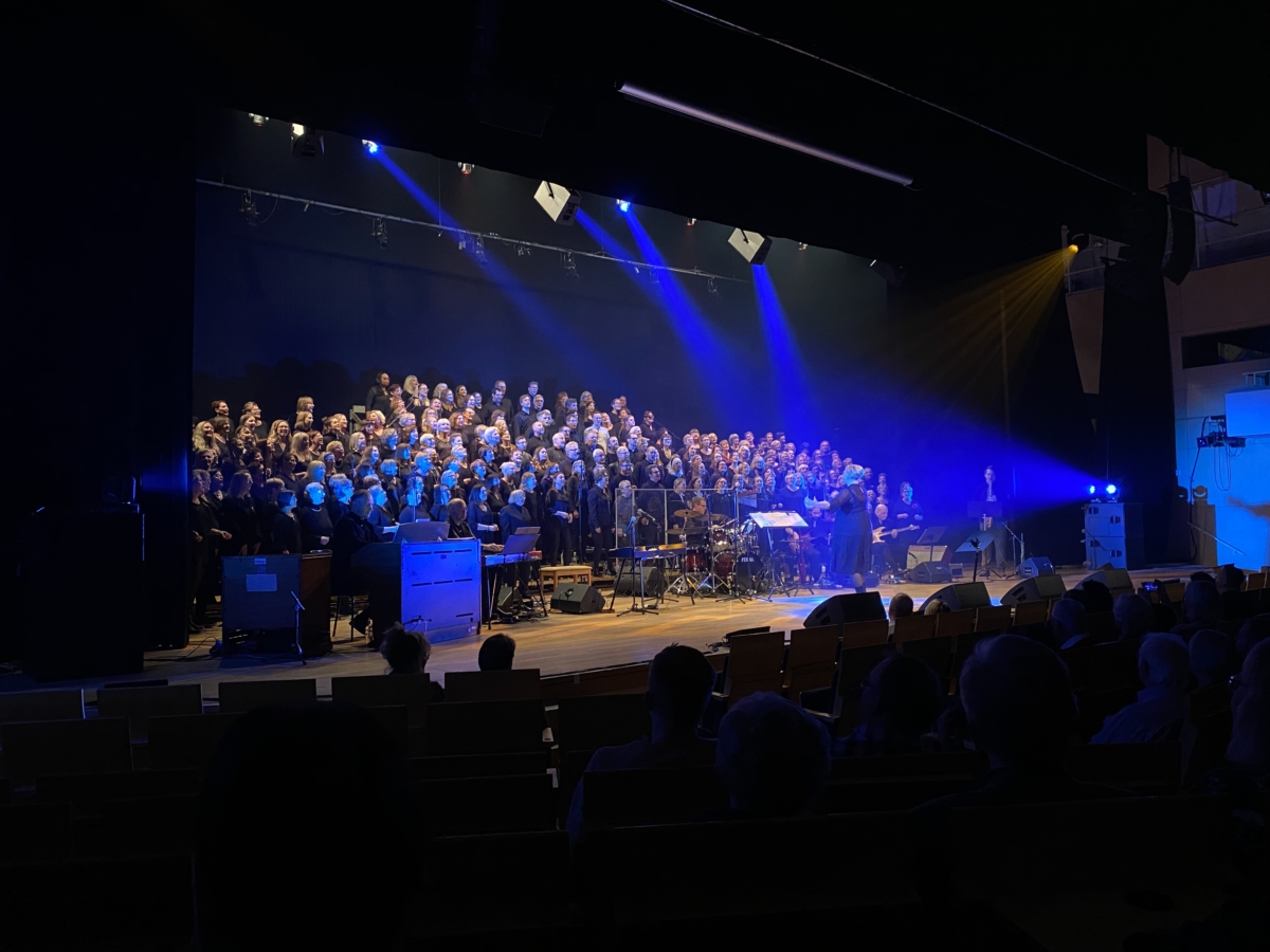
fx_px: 954
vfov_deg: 53.1
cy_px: 476
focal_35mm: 26
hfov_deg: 67.3
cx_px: 635
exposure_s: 1/50
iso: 320
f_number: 1.8
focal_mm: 4.25
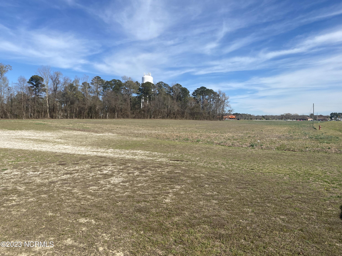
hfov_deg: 67.3
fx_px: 257
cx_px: 171
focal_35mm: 26
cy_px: 128
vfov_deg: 53.1
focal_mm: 4.25
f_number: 1.8
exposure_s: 1/3846
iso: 32
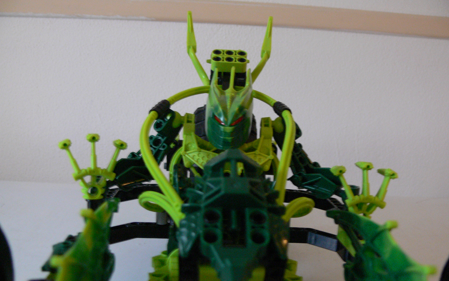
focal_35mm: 38
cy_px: 156
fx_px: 465
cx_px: 229
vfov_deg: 33.5
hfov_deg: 51.5
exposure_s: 1/5
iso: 200
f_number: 2.8
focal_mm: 7.4
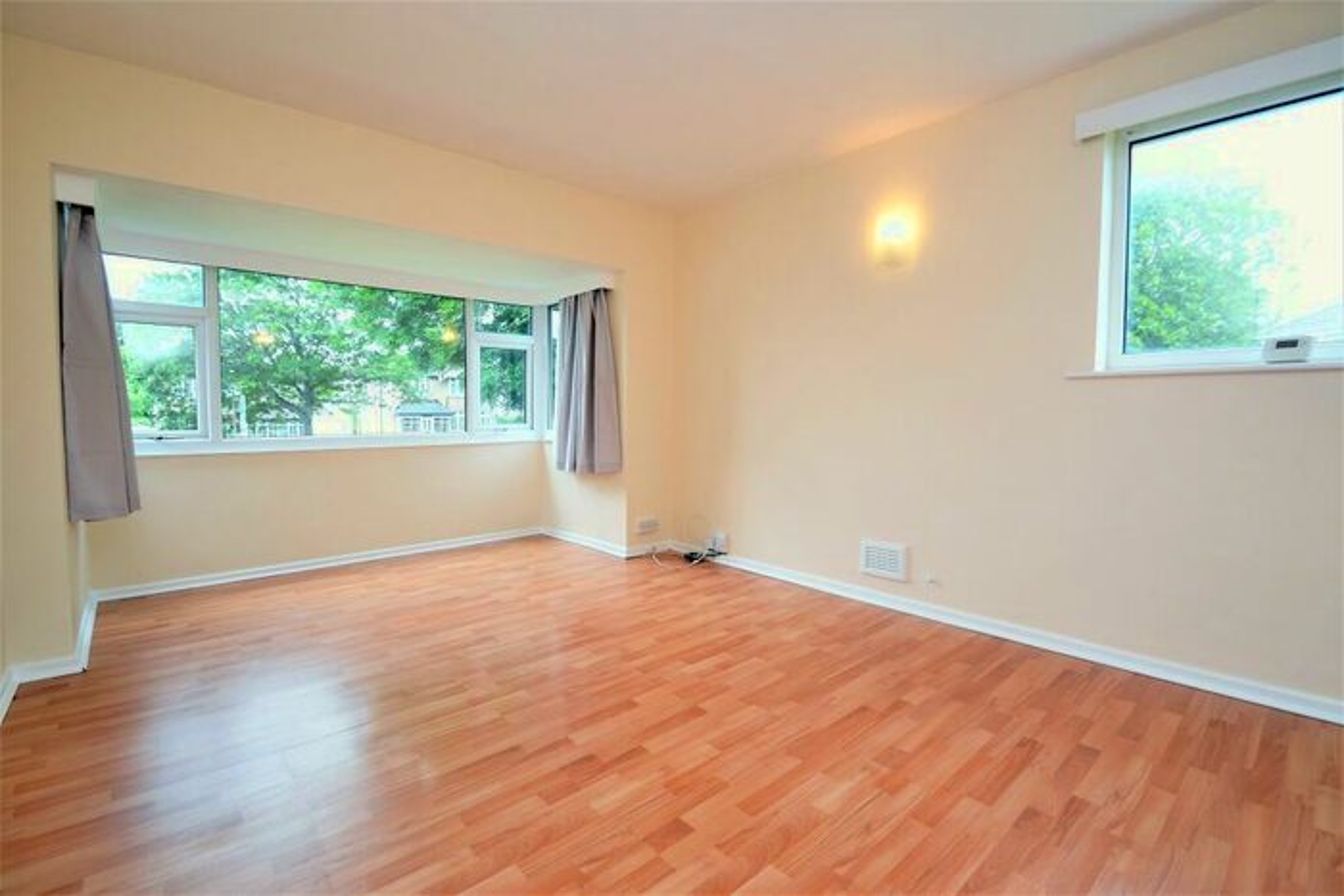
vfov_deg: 77.4
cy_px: 448
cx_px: 672
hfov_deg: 100.4
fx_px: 560
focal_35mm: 15
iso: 100
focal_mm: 10
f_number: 5
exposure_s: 1/40
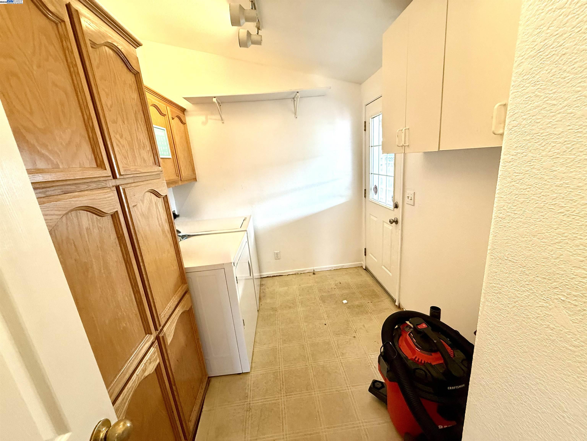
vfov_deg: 85.7
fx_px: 237
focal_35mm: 14
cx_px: 294
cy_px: 220
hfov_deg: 102.1
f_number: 2.2
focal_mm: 2.22
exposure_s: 1/60
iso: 200
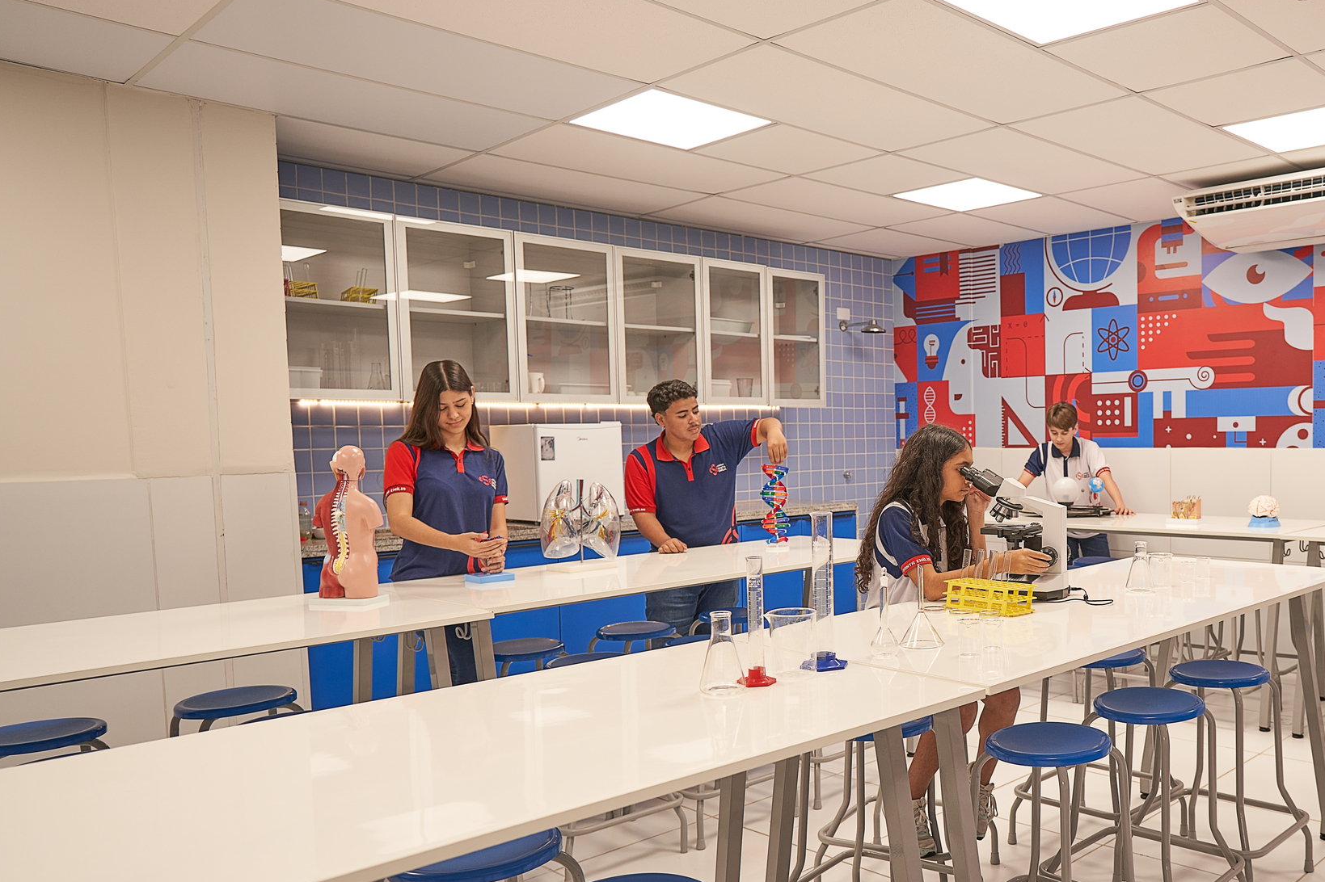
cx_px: 955
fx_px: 1067
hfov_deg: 61.0
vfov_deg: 44.8
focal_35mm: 29
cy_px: 515
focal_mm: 20
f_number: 2.8
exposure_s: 1/80
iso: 200
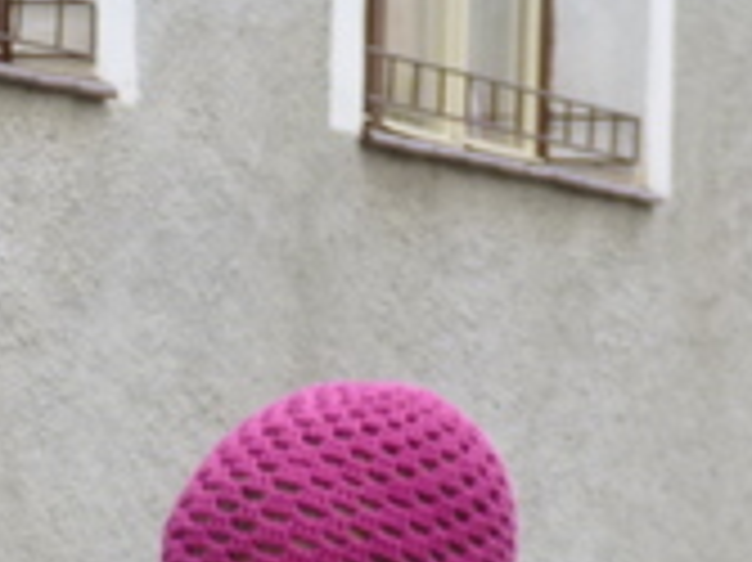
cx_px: -698
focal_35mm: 384
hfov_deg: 5.1
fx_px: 8336
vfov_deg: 3.8
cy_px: 1286
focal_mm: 14.2
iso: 100
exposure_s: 1/60
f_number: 4.9
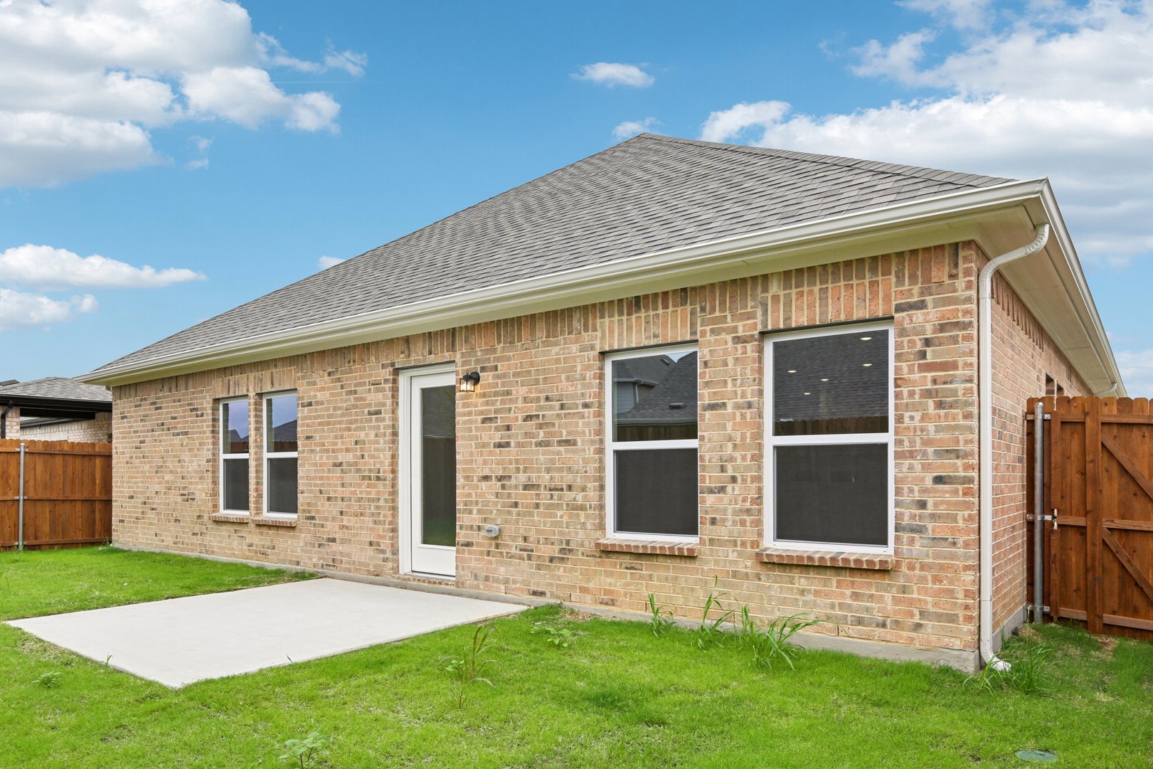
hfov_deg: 73.7
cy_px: 475
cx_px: 558
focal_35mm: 24
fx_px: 769
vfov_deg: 52.6
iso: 400
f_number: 8
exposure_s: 1/500
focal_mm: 19
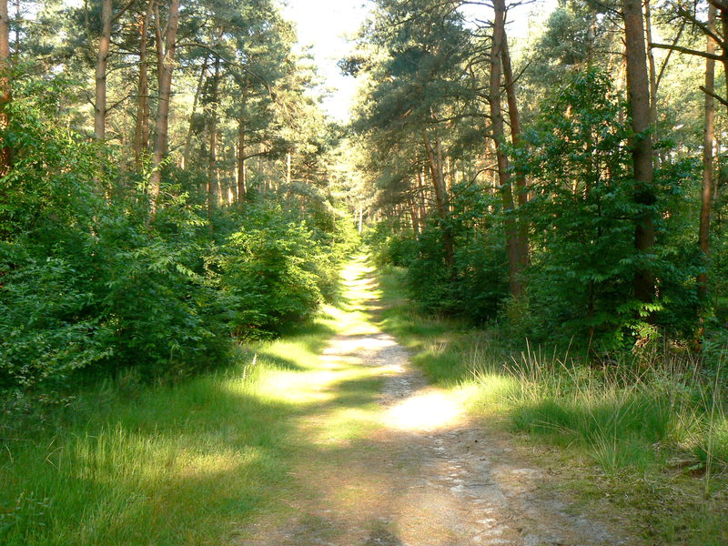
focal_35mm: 36
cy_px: 273
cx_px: 364
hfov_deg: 51.4
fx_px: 757
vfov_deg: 39.7
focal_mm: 6
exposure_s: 1/50
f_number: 4
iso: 80
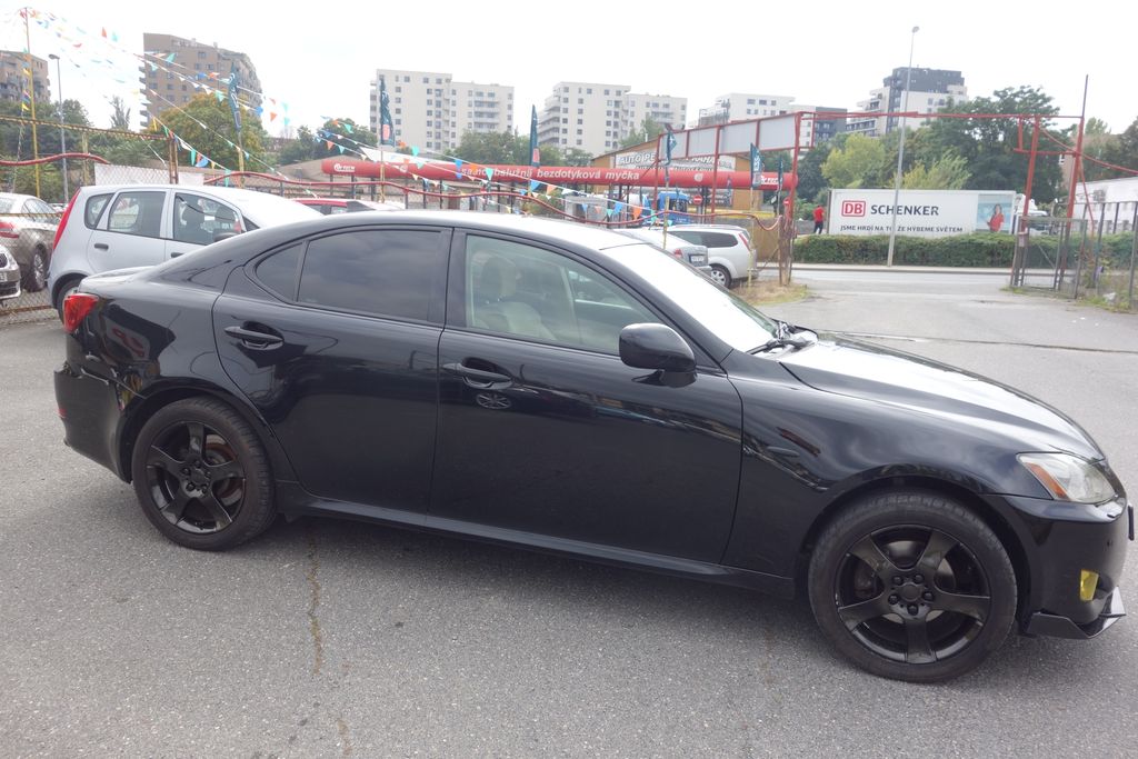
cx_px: 569
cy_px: 380
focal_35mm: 28
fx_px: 885
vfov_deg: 46.4
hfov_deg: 65.5
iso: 125
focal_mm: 10.4
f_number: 5.6
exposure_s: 1/160
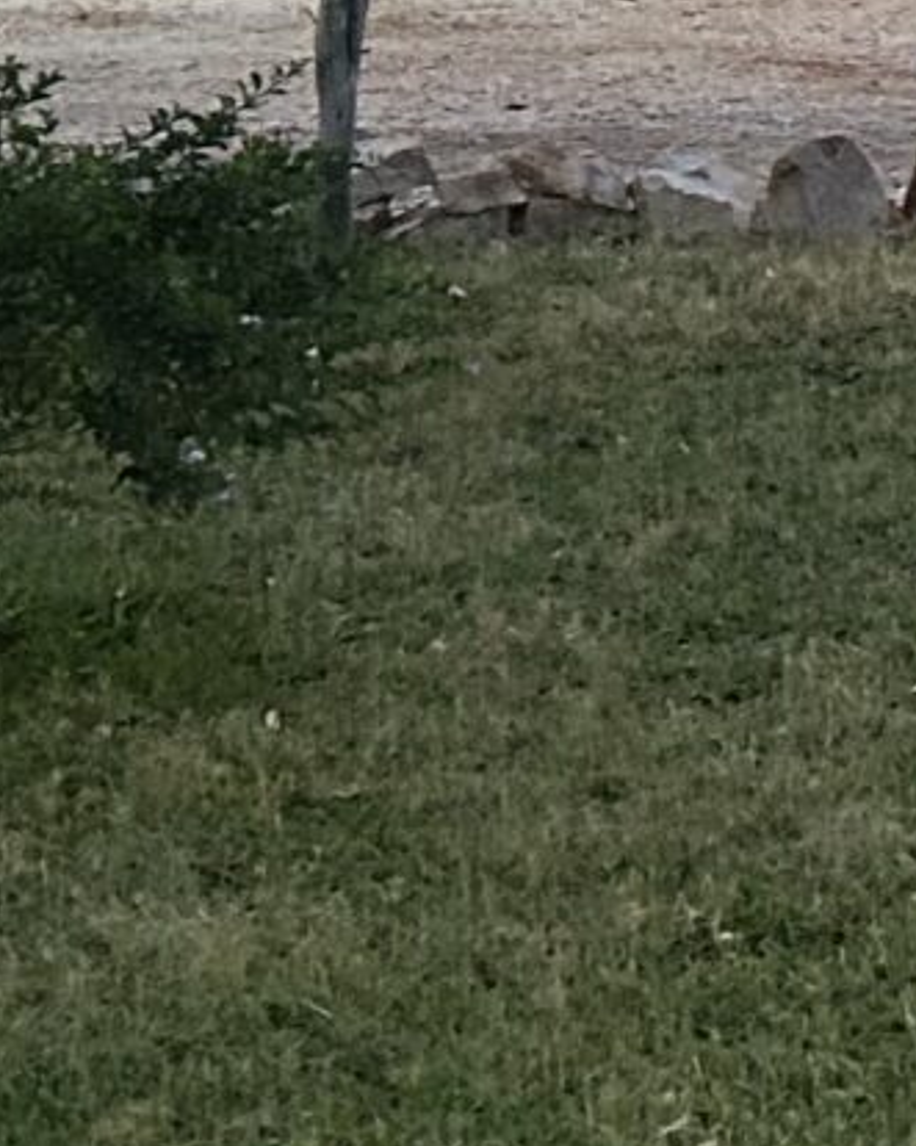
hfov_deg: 9.2
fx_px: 5322
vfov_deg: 12.0
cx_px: 1885
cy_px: -233
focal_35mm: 157
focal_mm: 5.7
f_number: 1.5
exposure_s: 1/33
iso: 400
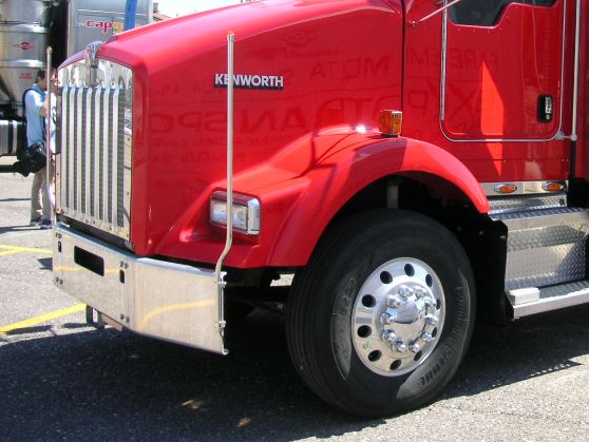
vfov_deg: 27.3
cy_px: 140
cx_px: 421
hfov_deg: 35.6
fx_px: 902
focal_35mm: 53
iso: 50
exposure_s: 1/350
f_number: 2.8
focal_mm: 6.1
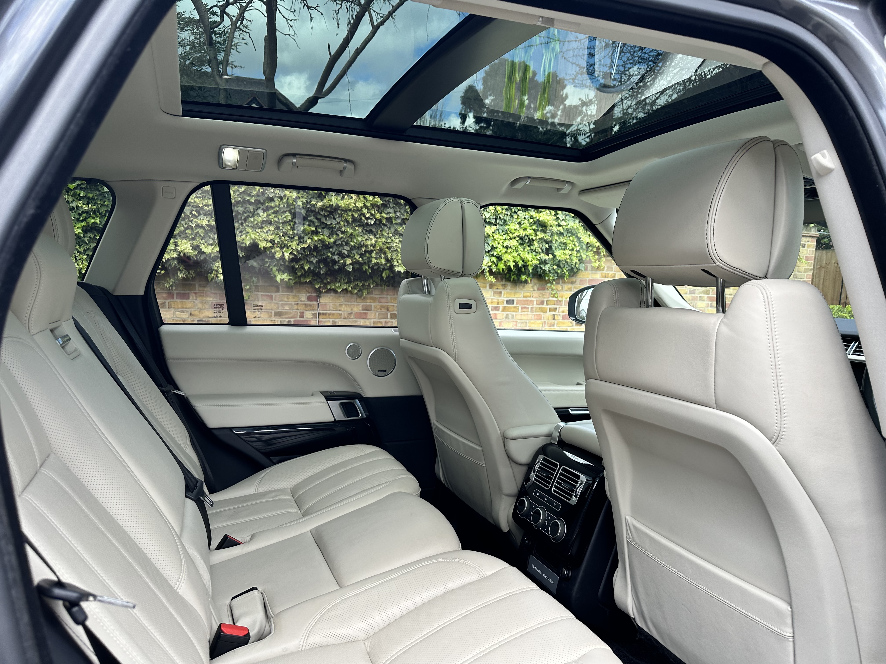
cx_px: 443
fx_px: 614
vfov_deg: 56.8
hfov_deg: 71.6
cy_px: 332
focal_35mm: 24
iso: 80
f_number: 1.78
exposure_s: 1/351
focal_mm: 6.86
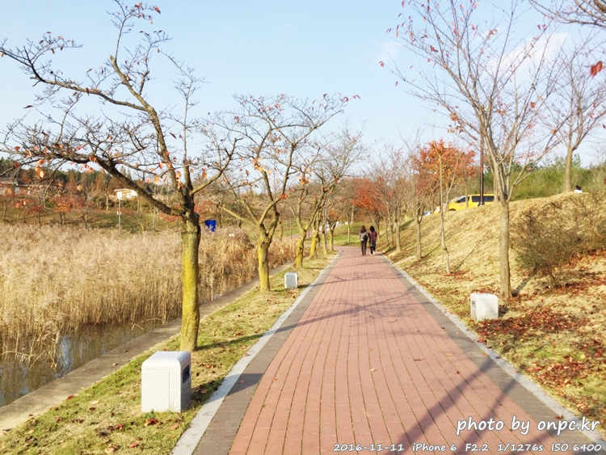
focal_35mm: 29
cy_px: 228
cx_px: 303
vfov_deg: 48.3
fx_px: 508
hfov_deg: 61.6
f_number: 2.2
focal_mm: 4.15
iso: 32
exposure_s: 1/1276
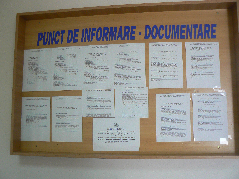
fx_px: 249
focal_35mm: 36
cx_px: 120
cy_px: 90
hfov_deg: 51.4
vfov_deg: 39.7
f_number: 2.8
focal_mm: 6
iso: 125
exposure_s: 1/30
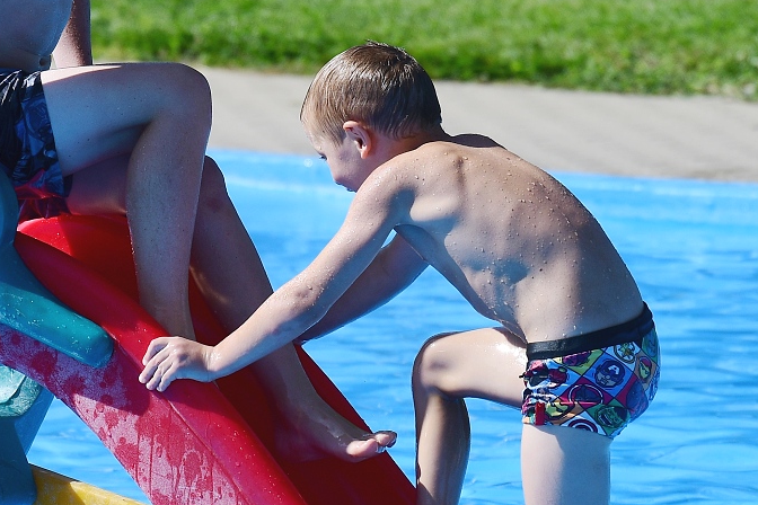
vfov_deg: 3.7
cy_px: 273
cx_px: 412
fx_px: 7899
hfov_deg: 5.5
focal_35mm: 375
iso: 100
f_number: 3.8
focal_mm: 105
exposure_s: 1/1600
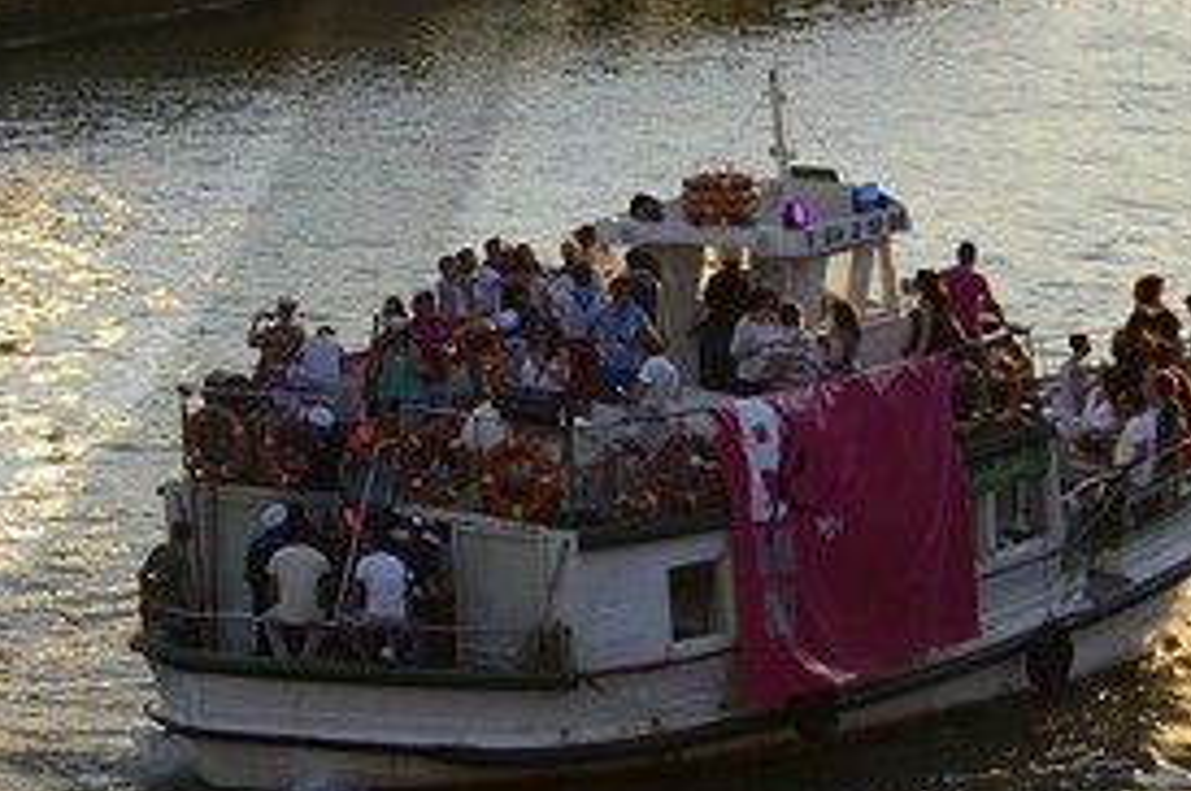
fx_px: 6179
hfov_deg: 10.1
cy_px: -491
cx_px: -1217
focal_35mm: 187
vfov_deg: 7.2
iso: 200
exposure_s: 1/200
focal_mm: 32
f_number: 9
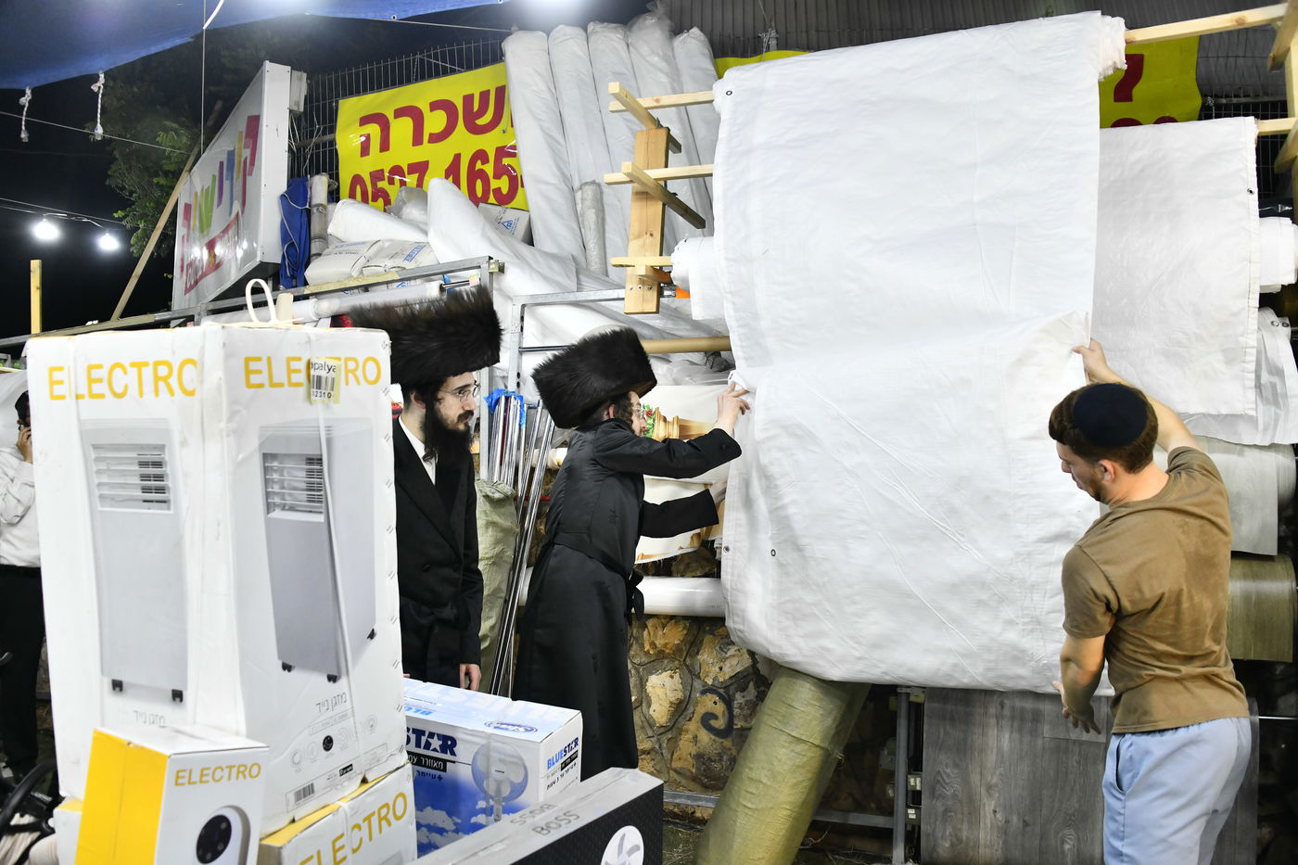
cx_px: 649
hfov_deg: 65.5
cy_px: 432
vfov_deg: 46.4
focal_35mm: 28
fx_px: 1009
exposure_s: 1/250
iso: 1600
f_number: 5
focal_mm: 28
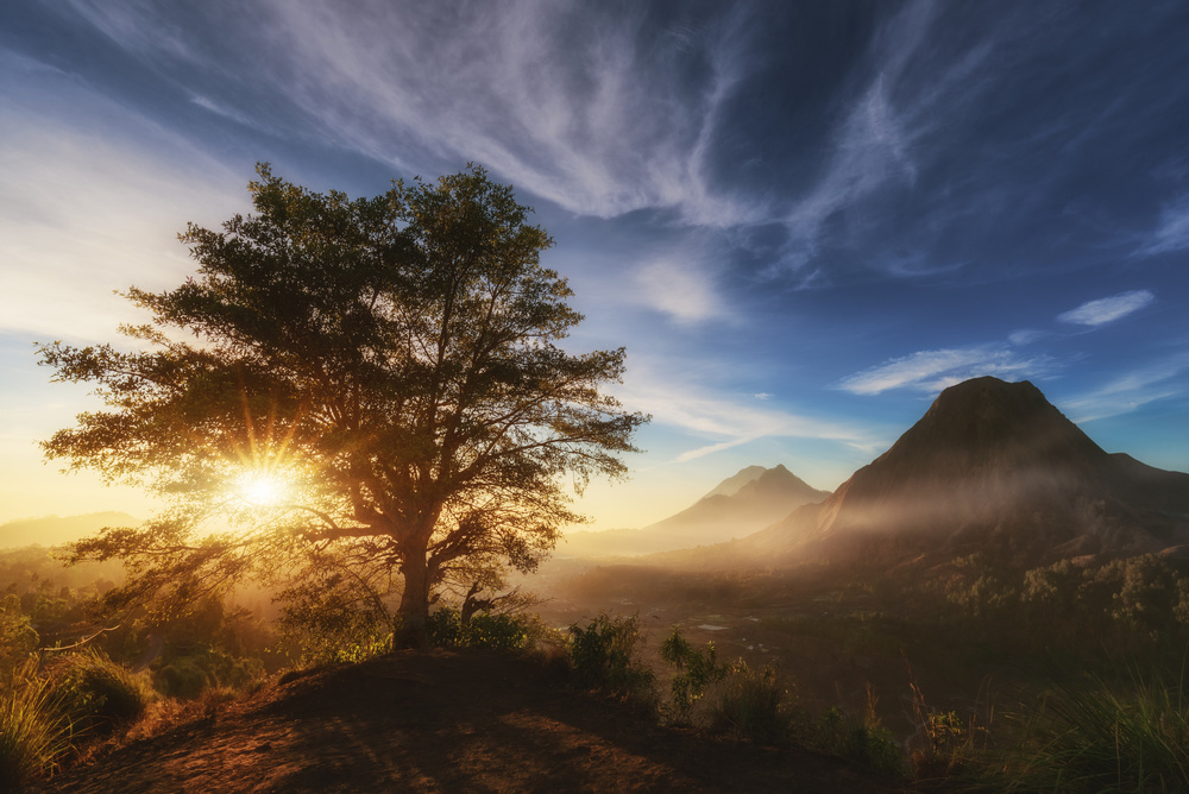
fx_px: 496
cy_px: 397
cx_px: 594
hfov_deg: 100.4
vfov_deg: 77.4
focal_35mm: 15
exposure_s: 1/350
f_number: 16
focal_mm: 15
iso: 200
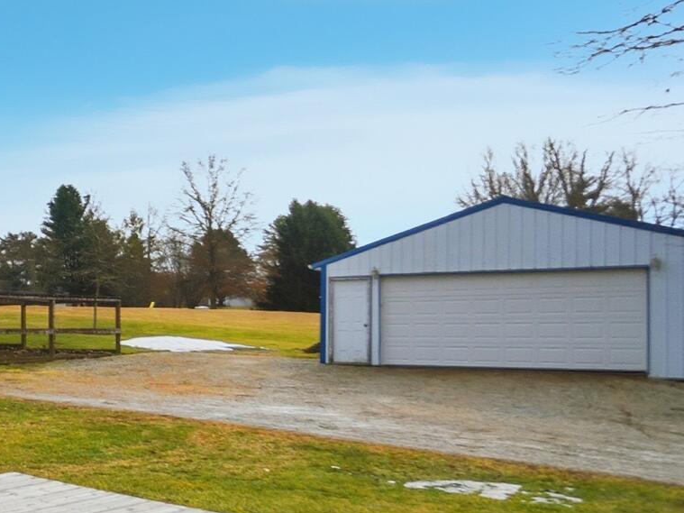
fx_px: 751
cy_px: 297
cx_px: -131
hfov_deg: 37.5
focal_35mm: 38
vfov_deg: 37.6
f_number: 5.6
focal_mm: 10
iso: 125
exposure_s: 1/4000
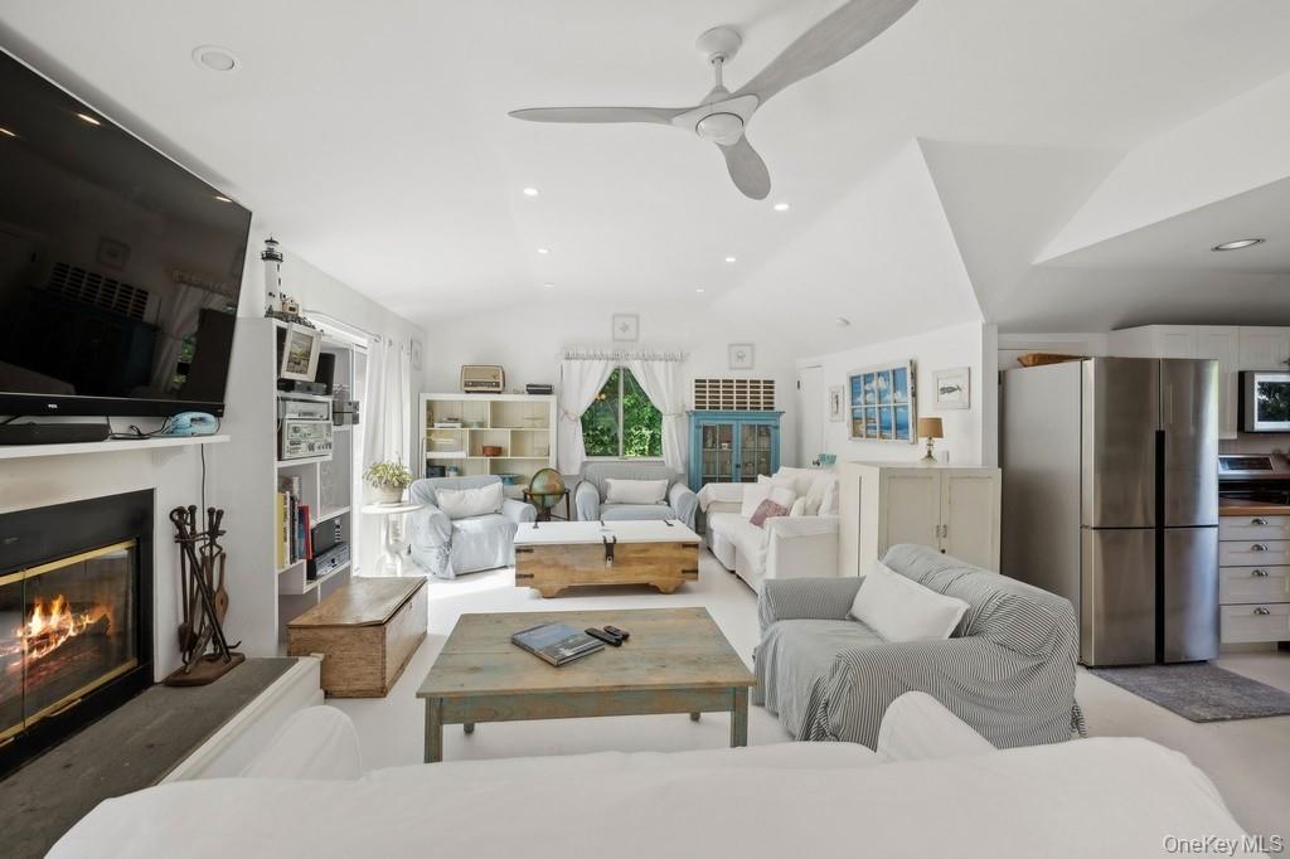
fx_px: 501
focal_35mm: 14
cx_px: 645
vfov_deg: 81.2
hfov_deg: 104.3
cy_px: 430
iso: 800
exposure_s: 1/500
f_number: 8
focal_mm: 14
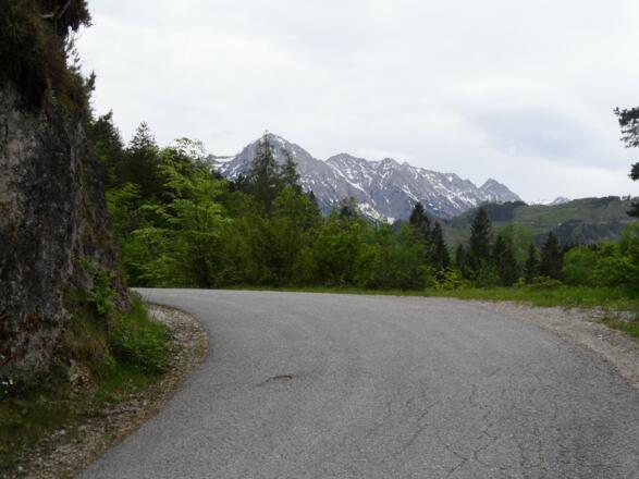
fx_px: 738
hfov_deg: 46.8
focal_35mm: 40
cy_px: 240
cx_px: 320
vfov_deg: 35.9
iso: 80
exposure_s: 1/750
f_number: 3.6
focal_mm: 6.5
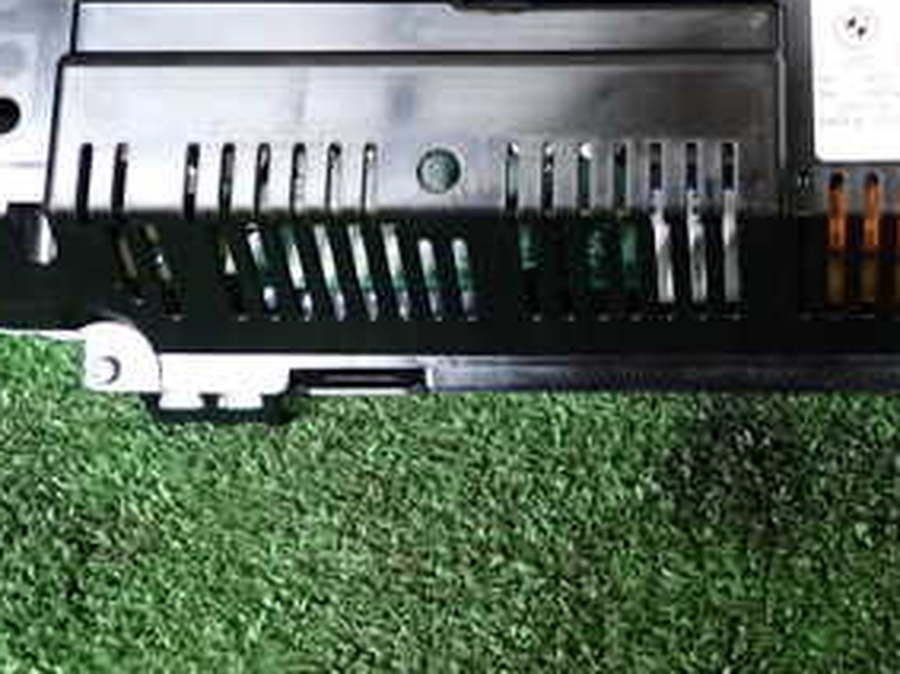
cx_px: 760
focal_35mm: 53
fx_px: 1377
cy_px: -6
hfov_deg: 34.7
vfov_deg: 26.0
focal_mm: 4.5
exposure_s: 1/30
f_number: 2
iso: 320
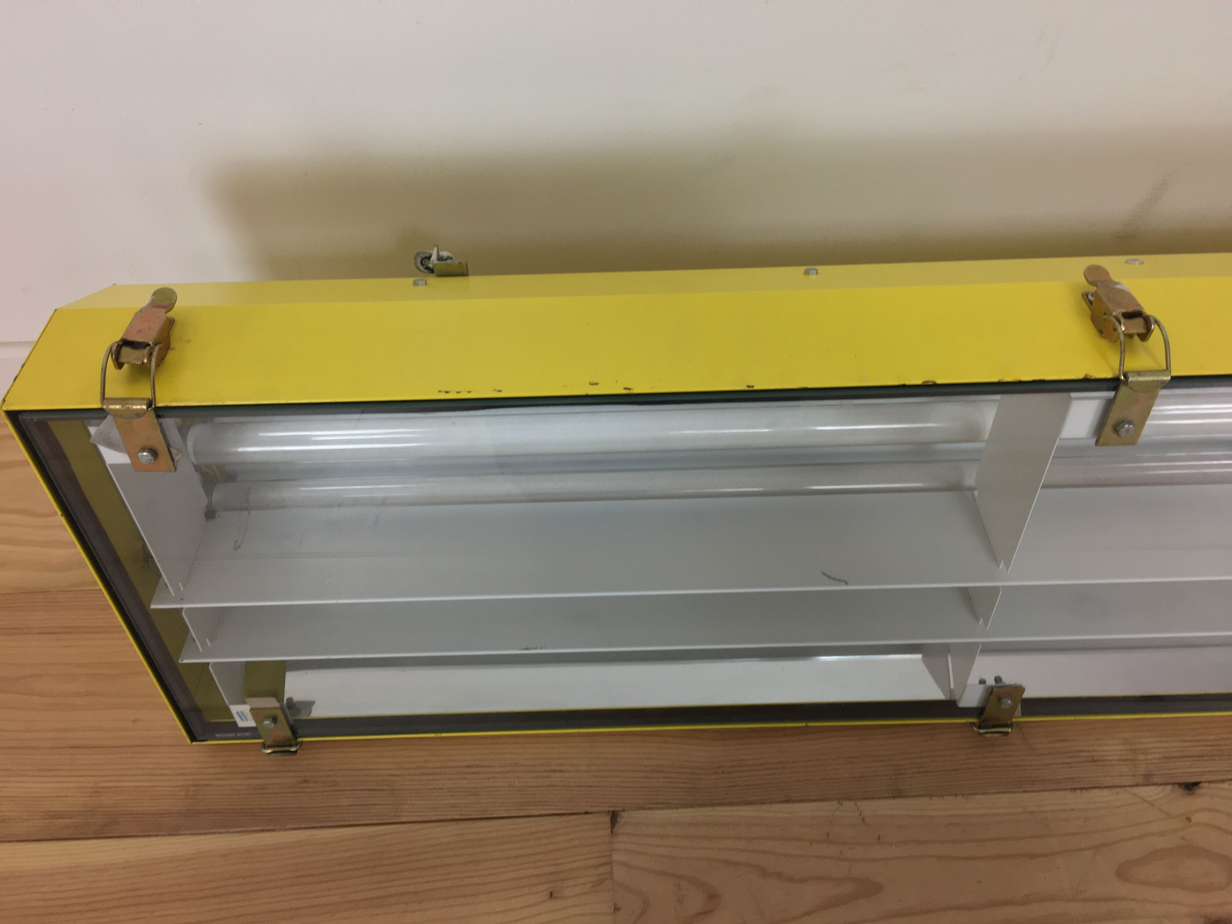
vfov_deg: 48.2
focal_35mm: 29
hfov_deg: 61.7
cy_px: 462
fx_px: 1032
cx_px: 616
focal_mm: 4.15
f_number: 2.2
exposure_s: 1/33
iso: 50
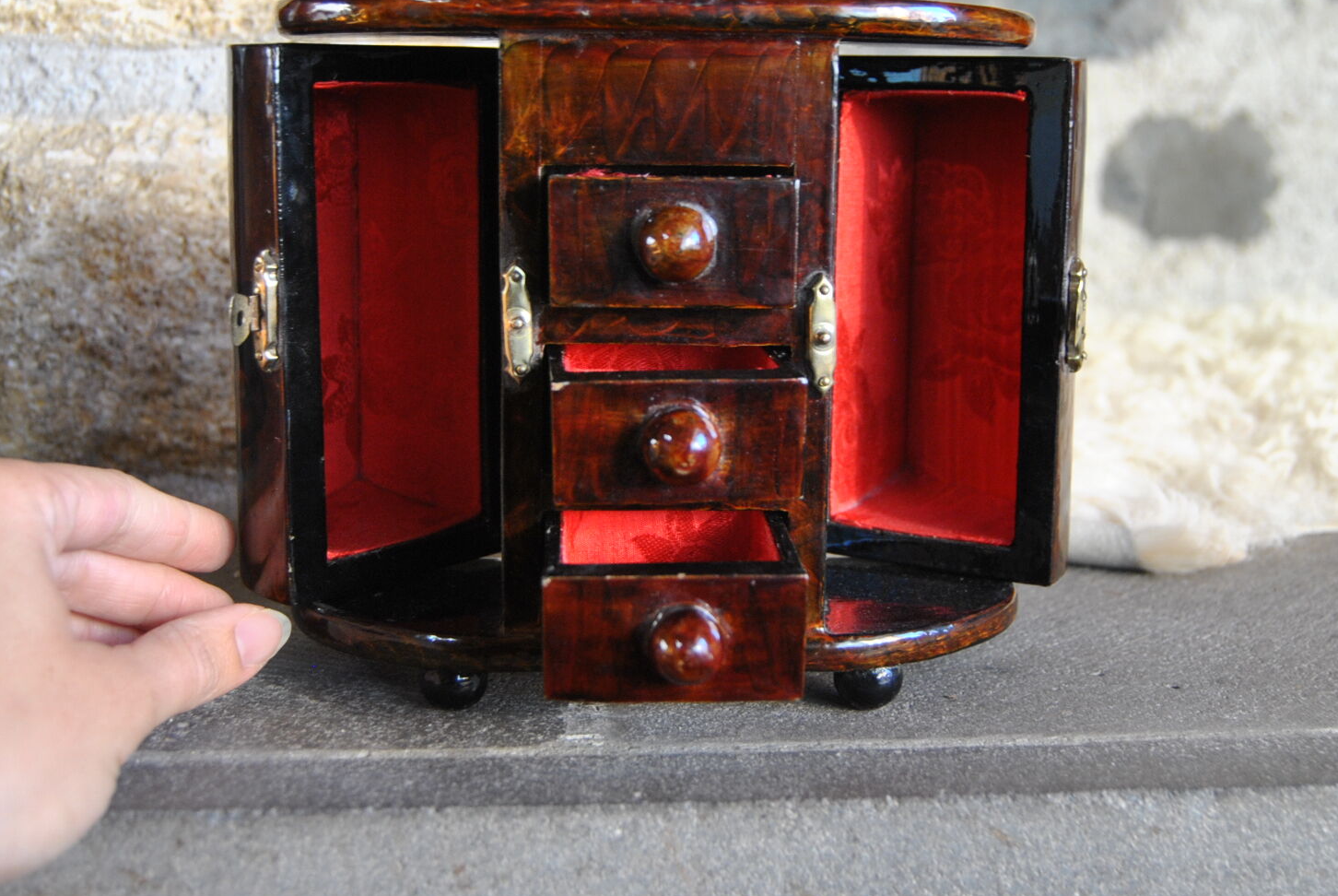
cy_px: 363
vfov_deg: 28.1
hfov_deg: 41.1
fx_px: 1786
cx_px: 684
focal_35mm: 48
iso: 400
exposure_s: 1/30
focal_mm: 24
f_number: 3.8
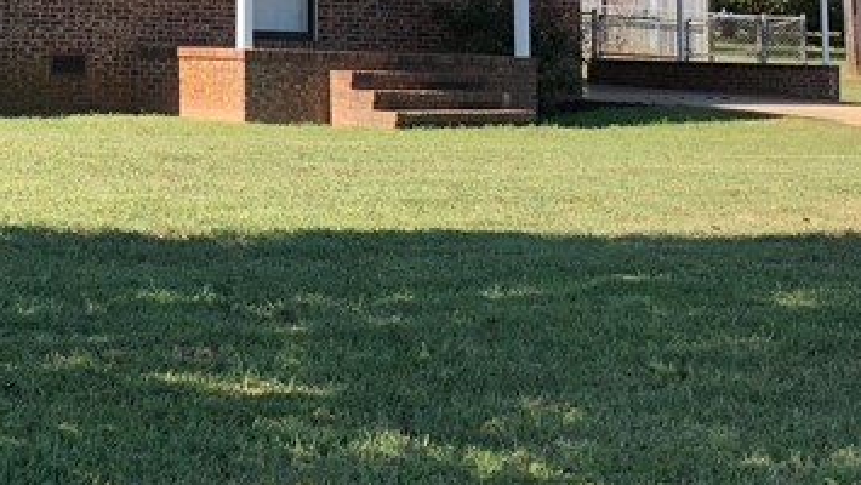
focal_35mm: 88
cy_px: -165
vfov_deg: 13.2
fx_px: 2010
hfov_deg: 23.3
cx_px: 24
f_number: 1.8
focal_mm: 4
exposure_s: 1/684
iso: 20
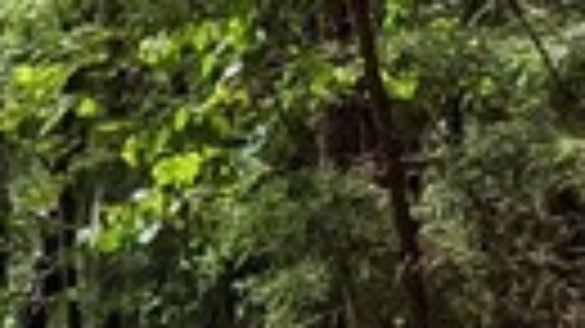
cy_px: 103
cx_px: -878
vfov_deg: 5.2
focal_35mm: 232
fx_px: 3597
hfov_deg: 8.4
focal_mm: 4.44
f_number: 1.8
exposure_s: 1/4695
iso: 76
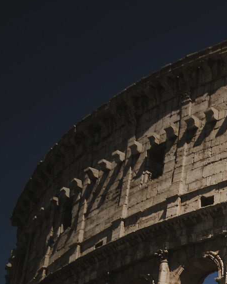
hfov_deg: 11.9
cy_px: 385
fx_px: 899
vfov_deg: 16.8
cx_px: 525
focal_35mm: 107
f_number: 14
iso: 100
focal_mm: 18
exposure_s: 1/100
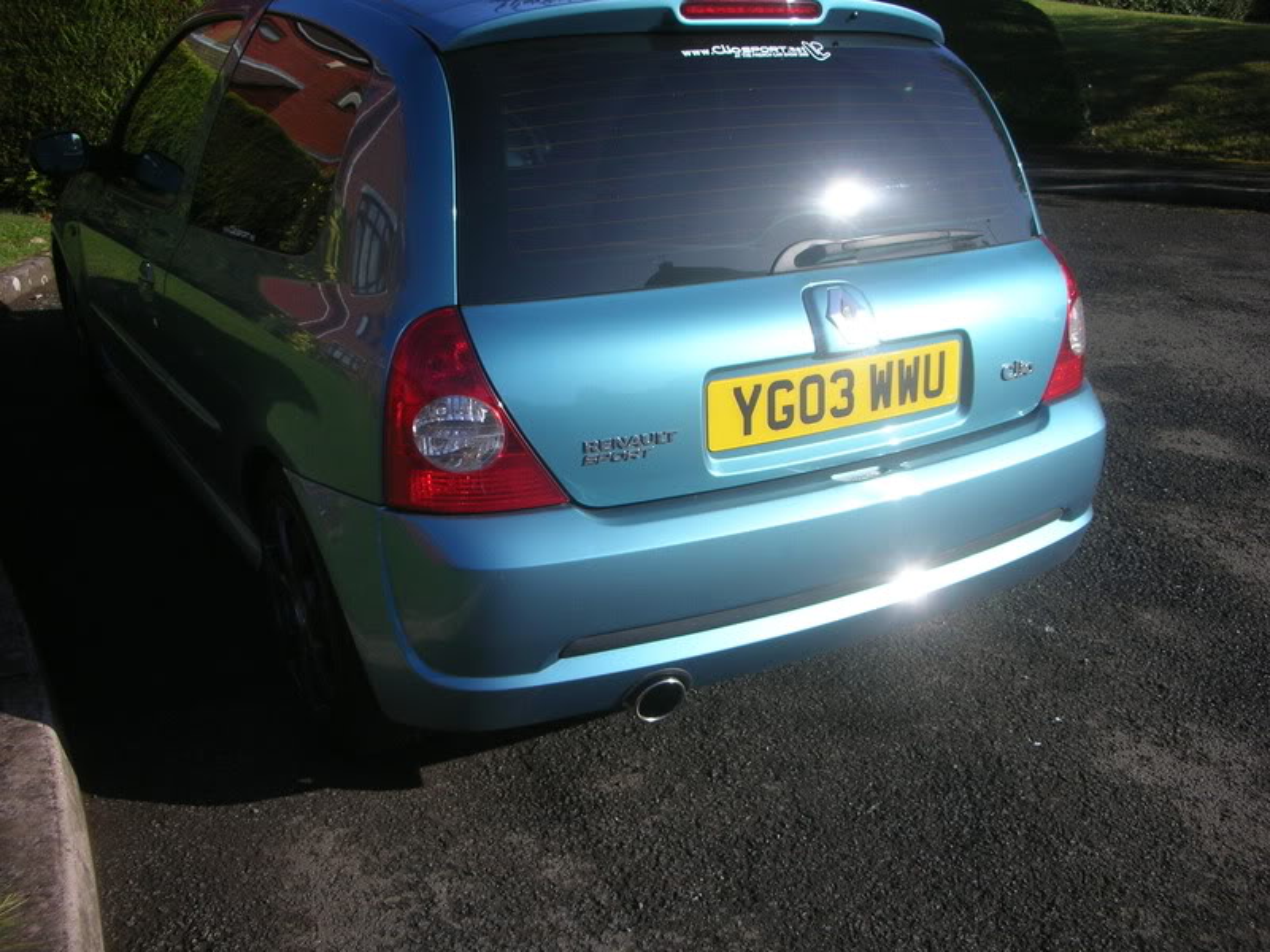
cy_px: 476
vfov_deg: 40.7
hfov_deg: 52.6
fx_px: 1284
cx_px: 635
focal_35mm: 35
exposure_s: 1/67.1
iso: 50
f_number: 8.5
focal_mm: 5.8
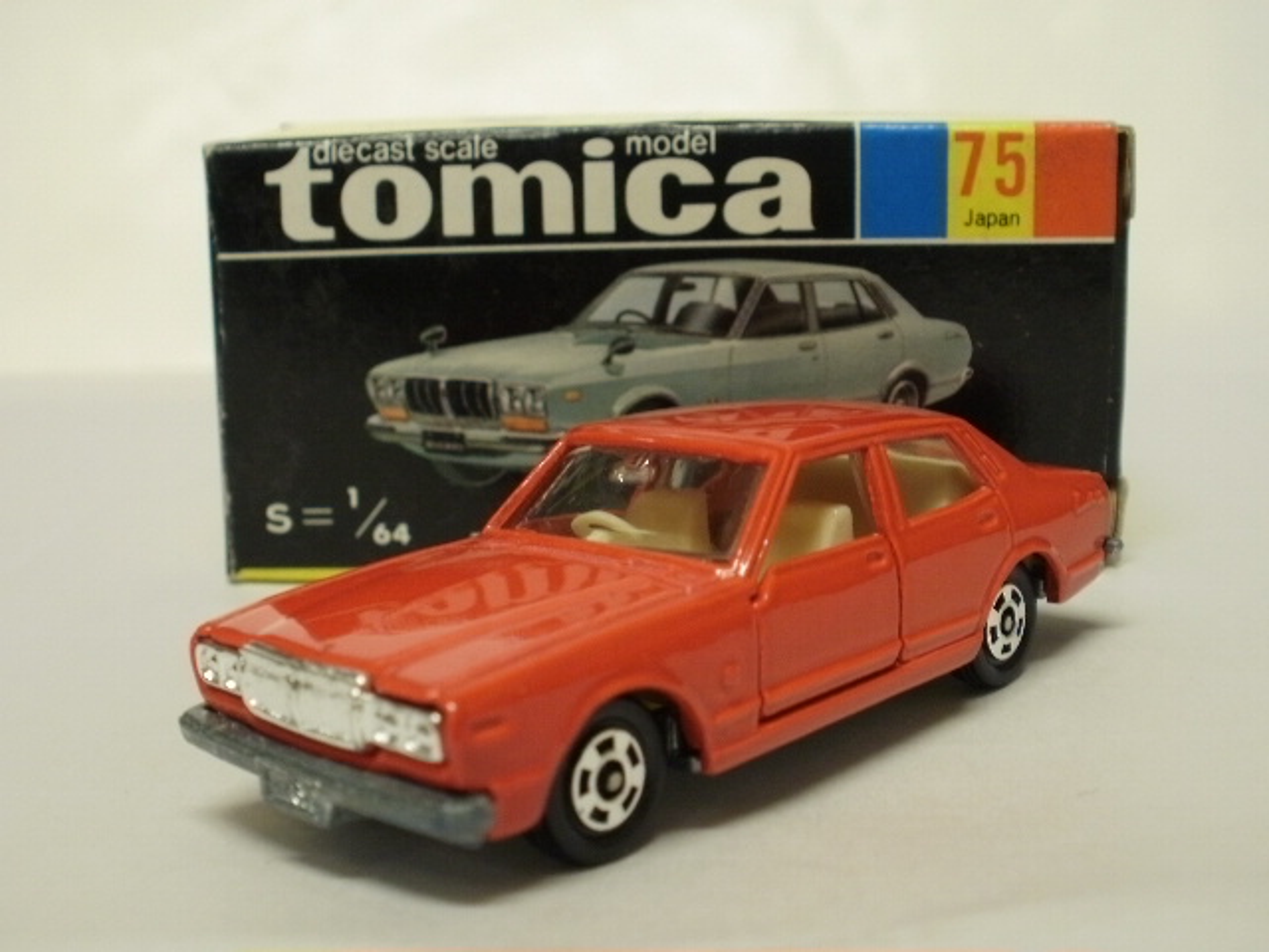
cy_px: 476
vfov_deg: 32.9
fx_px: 1613
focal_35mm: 44
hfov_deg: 42.9
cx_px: 634
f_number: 4
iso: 125
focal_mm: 7.7
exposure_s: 1/8
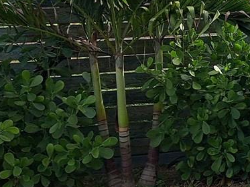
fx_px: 744
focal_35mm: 103
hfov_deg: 16.6
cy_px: 19
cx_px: 416
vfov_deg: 14.2
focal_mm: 5.23
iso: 50
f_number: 1.8
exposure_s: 1/1081
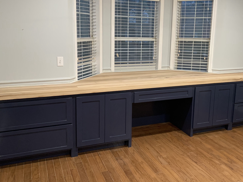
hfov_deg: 51.1
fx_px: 253
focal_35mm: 36
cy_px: 74
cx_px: 141
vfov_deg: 39.5
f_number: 1.8
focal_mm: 4.25
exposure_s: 1/40
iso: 250
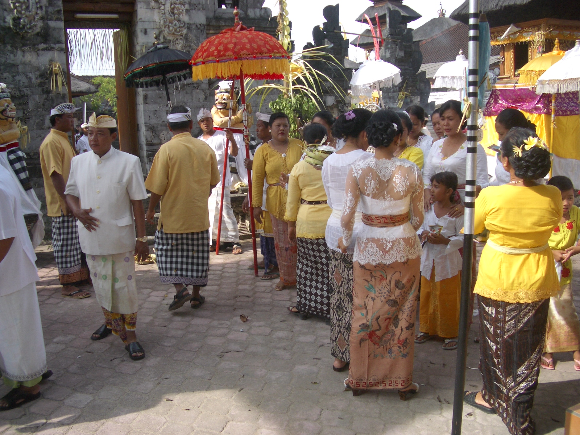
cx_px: 290
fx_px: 586
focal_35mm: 35
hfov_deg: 52.6
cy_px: 218
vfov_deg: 40.7
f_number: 2.6
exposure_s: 1/640
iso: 50
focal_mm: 5.8
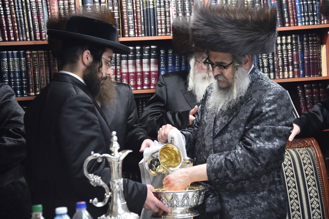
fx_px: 1060
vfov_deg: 11.8
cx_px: 164
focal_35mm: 116
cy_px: 110
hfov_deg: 17.6
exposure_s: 1/100
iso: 2500
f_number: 5.6
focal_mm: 116
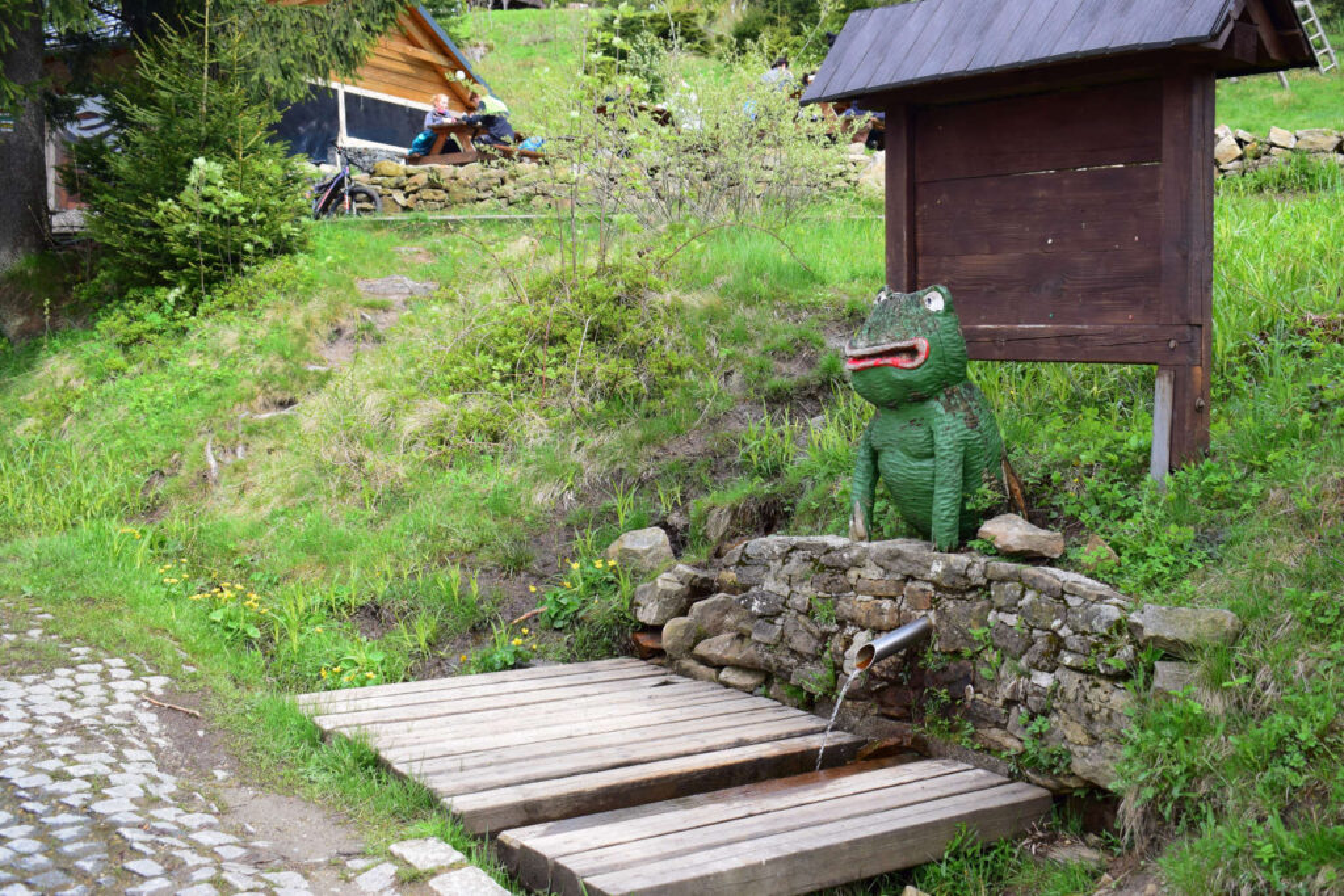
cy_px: 448
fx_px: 1344
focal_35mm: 36
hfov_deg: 53.1
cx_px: 672
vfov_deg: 36.9
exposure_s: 1/250
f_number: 5.6
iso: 200
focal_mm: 24
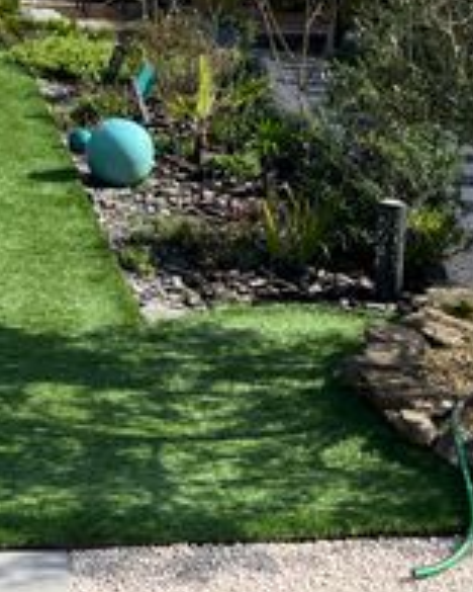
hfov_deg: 19.5
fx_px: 1365
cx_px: 103
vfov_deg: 22.8
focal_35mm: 78
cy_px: -85
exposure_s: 1/3413
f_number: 1.6
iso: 50
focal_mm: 5.1
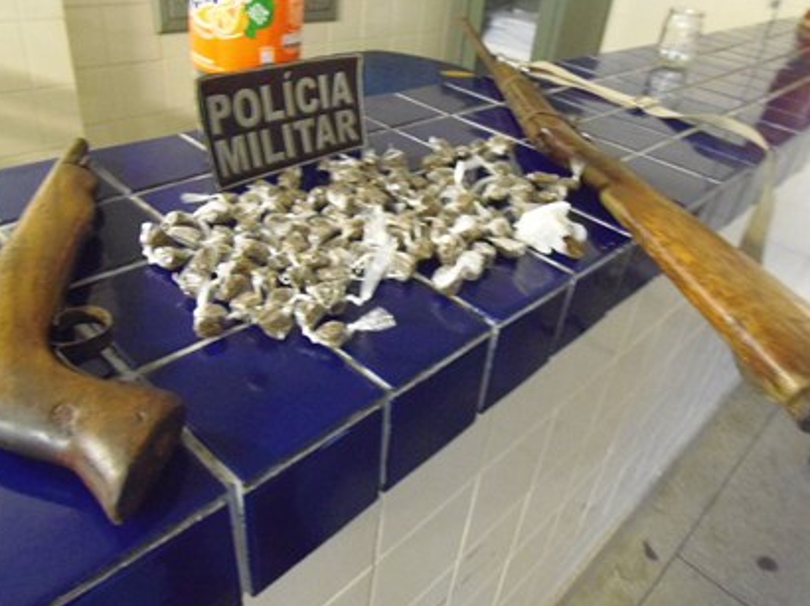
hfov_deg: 67.3
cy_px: 291
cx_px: 411
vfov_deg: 53.0
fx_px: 608
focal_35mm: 26
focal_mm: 4.3
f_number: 2.9
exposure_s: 1/6
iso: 800
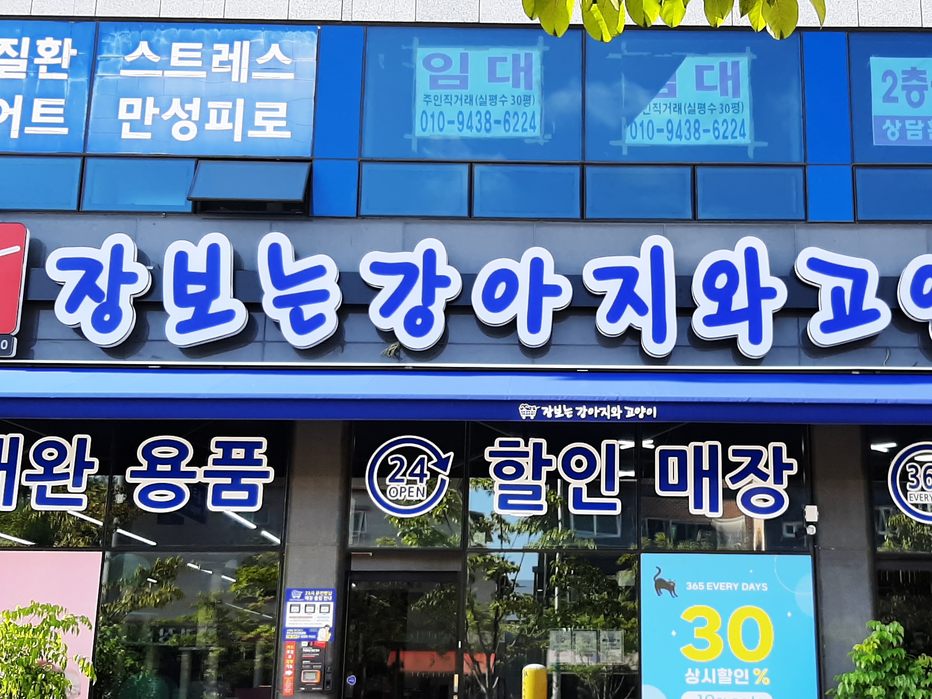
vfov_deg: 31.5
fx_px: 1238
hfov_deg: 41.0
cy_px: 390
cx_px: 570
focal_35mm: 46
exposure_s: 1/819
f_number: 1.7
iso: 40
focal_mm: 3.93
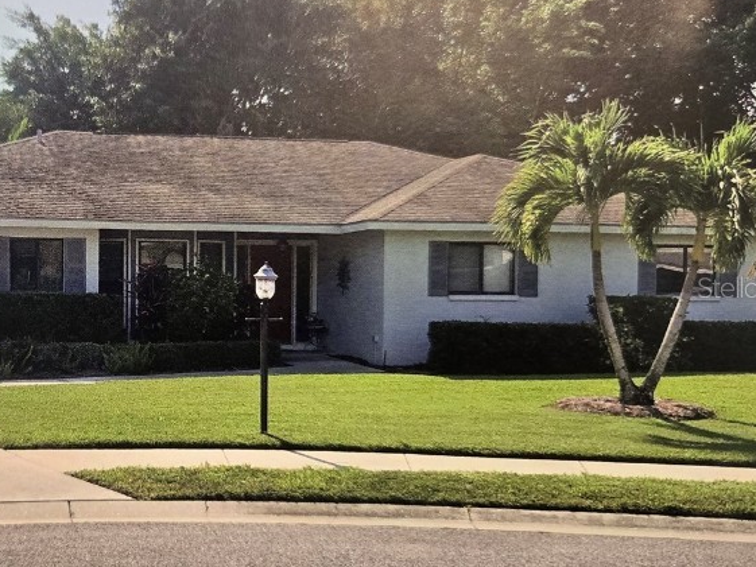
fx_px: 917
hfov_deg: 42.5
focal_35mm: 42
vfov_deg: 34.4
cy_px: 287
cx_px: 135
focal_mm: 5.4
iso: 400
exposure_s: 1/120
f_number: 1.8
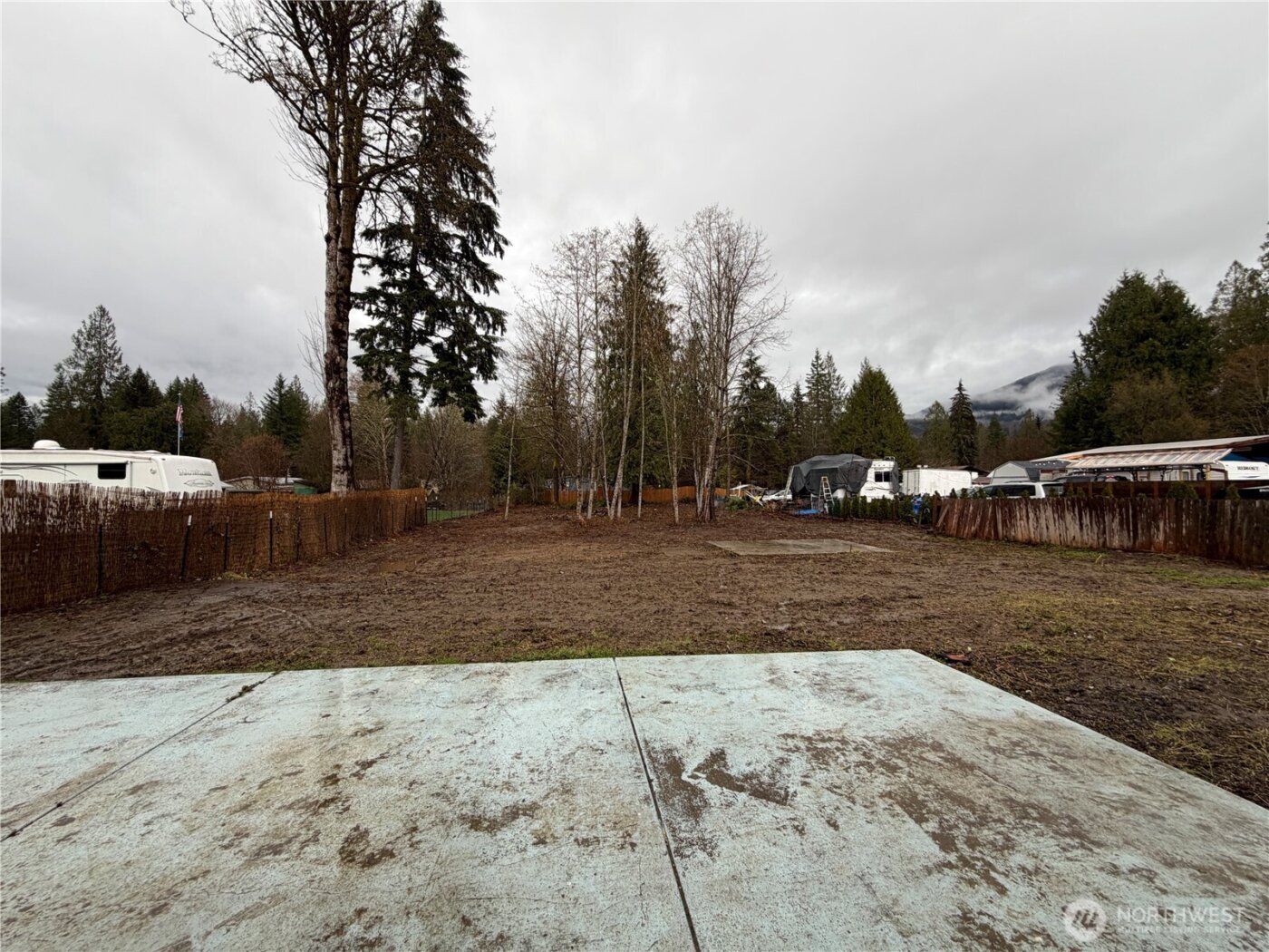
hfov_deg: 102.1
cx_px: 634
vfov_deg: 85.7
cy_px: 476
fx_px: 513
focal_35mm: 14
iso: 50
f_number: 2.2
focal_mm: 2.22
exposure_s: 1/121
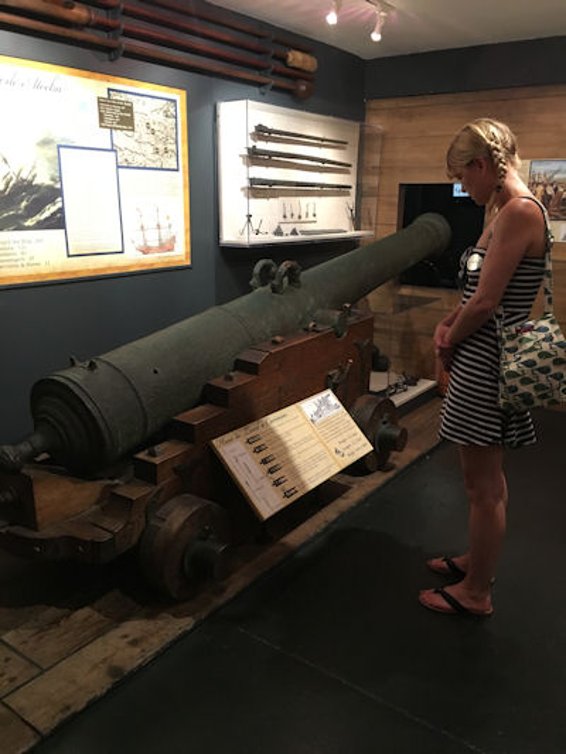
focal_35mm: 29
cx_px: 283
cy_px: 377
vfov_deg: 61.6
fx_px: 632
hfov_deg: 48.2
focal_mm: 4.15
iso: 200
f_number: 2.2
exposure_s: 1/30
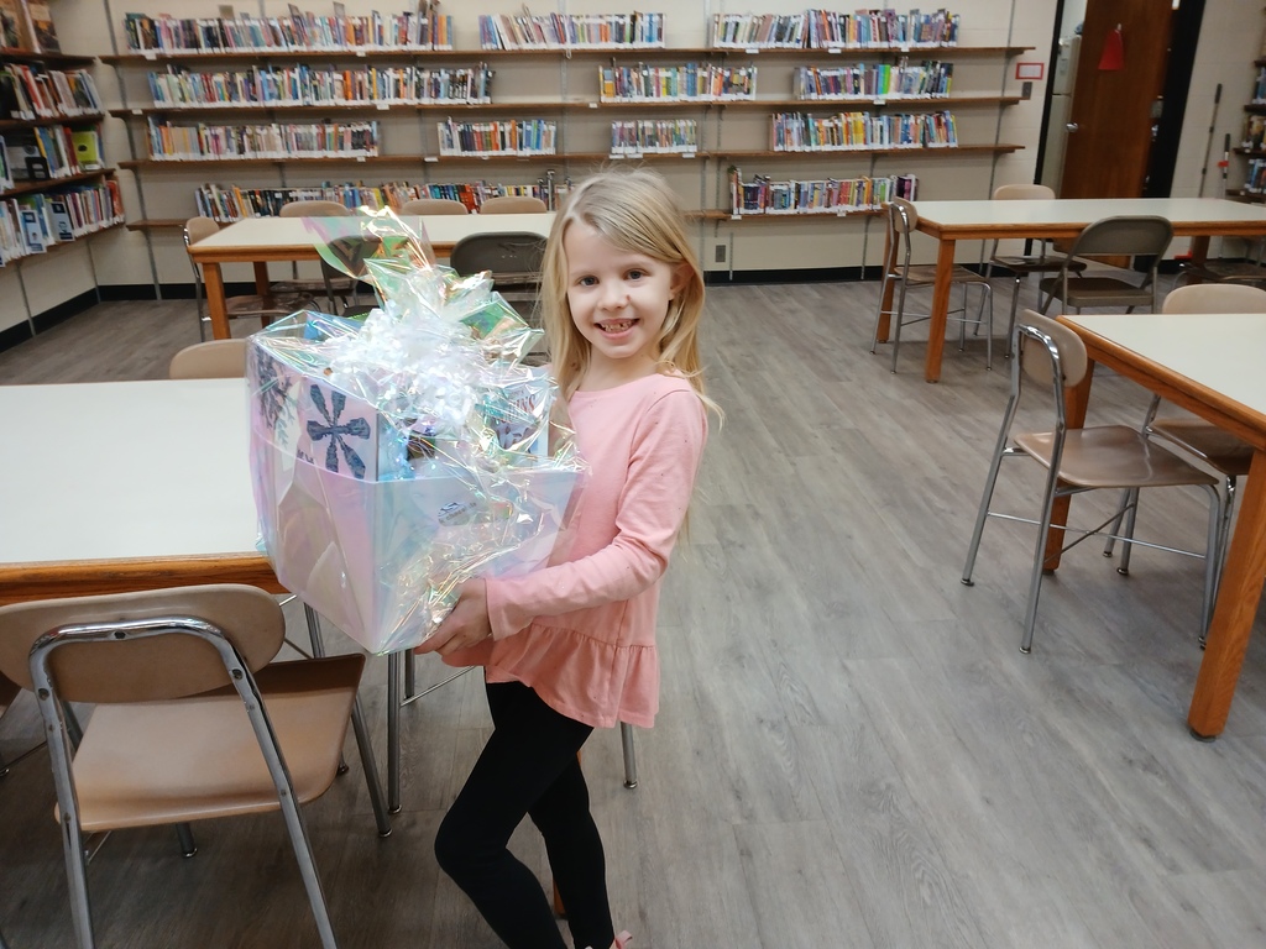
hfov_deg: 67.3
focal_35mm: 26
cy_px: 474
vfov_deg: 53.1
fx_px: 951
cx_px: 633
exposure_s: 1/60
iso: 160
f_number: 1.8
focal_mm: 3.98
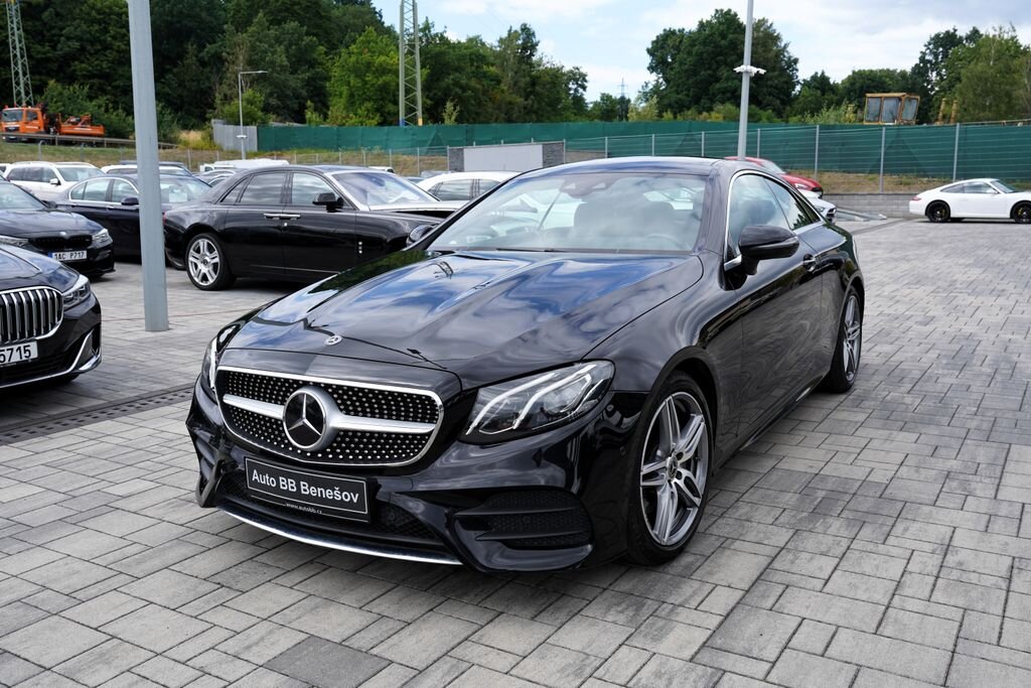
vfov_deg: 42.3
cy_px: 344
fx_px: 888
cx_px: 516
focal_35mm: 31
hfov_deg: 60.3
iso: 100
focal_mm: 31
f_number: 6.3
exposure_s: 1/200
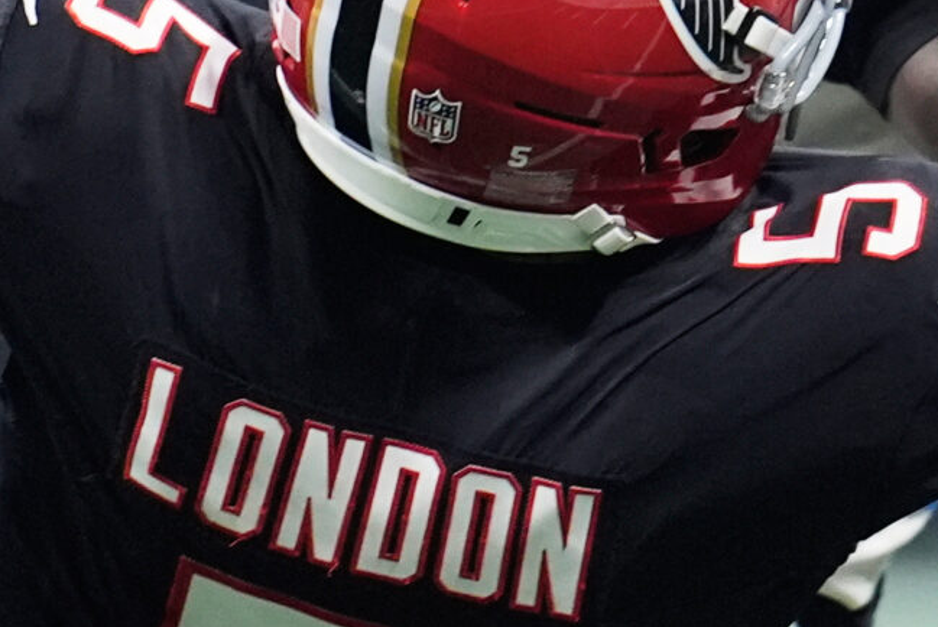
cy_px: -74
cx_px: 786
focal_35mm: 2367
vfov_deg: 0.6
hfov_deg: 0.9
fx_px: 61727
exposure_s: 1/2000
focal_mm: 400
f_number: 2.8
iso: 2000
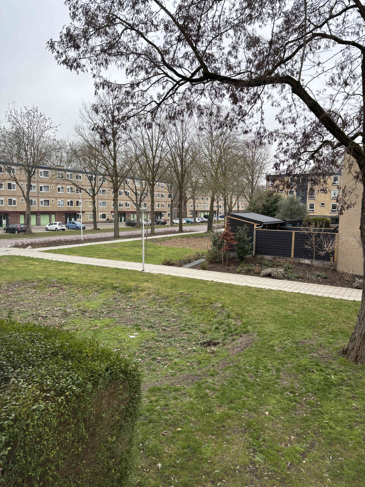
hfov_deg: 53.1
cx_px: 182
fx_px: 366
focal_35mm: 26
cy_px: 244
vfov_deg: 67.3
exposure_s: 1/192
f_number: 1.6
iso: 40
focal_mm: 5.96
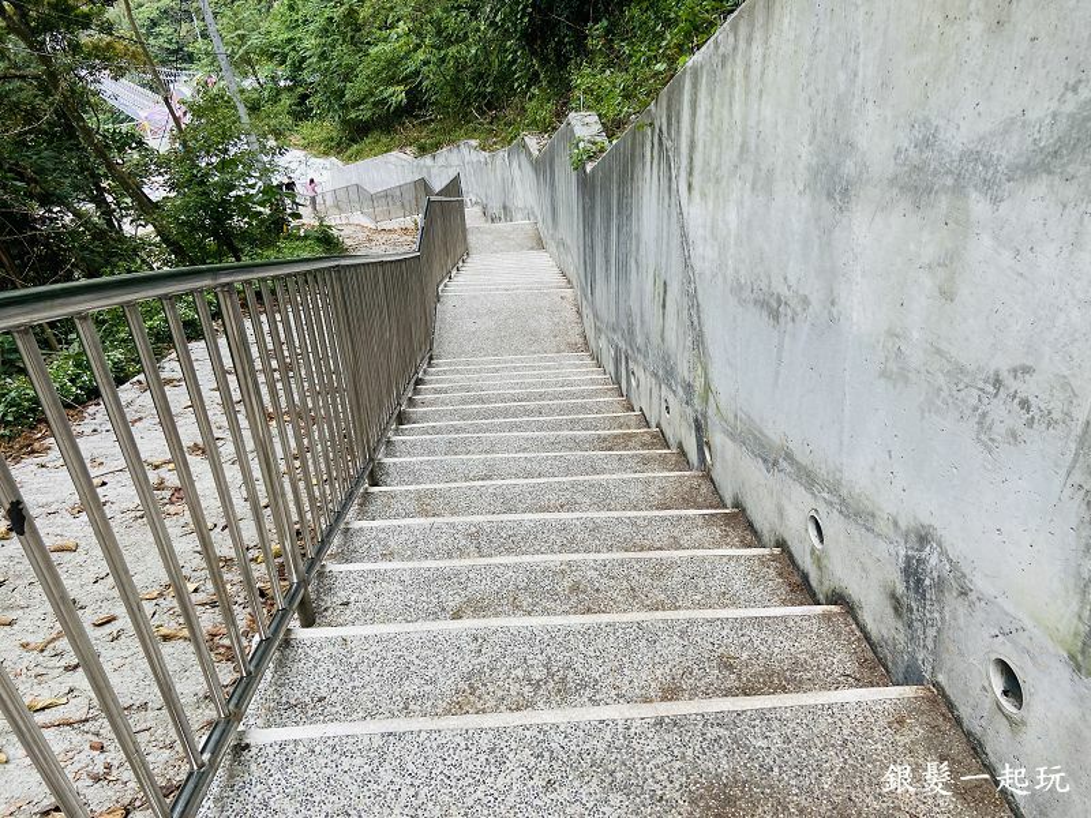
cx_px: 546
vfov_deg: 53.1
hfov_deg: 67.3
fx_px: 819
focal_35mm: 26
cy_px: 409
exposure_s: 1/219
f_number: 1.8
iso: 32
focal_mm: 4.25
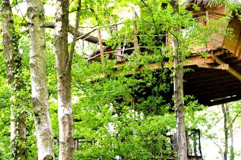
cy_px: 117
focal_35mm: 99
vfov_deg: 13.8
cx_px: 14
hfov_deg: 20.1
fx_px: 663
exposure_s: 1/100
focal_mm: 36
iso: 800
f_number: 6.3
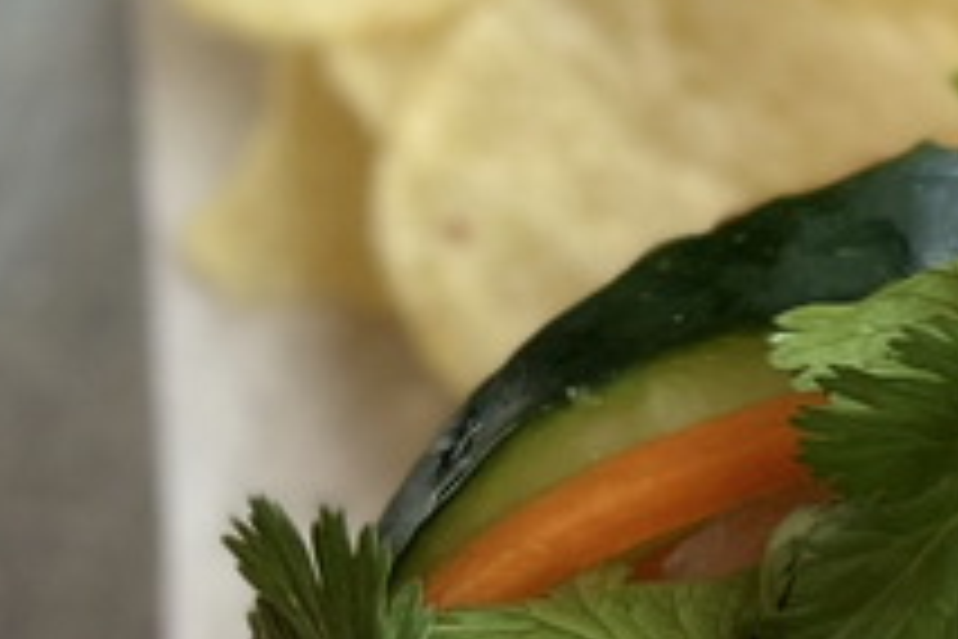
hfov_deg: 9.0
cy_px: 621
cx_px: 2397
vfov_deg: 6.7
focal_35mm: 203
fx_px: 5402
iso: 50
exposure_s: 1/482
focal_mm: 5.7
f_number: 1.5
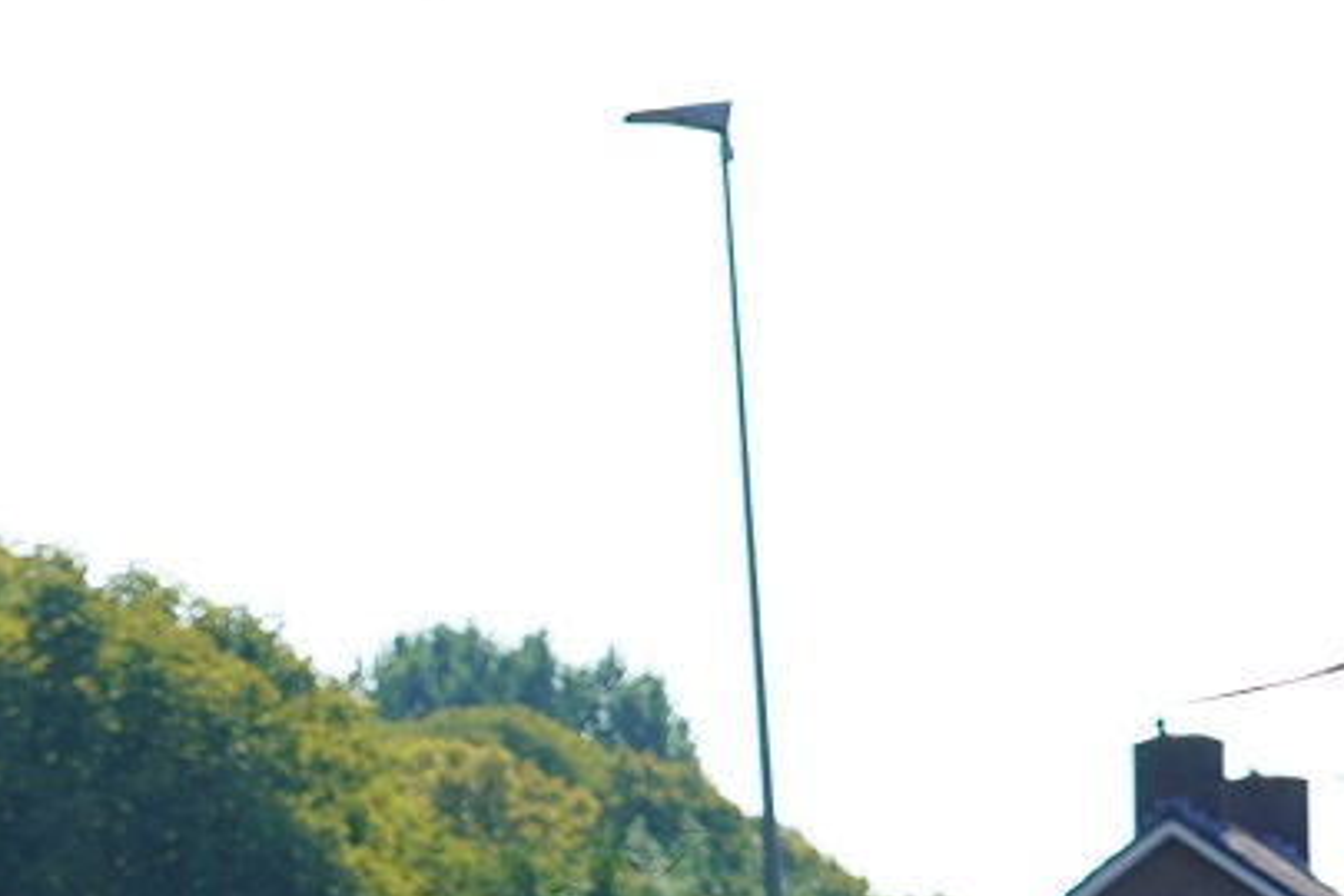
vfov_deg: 5.7
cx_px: -670
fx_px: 8847
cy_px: 1646
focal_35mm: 237
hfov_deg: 8.5
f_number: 5
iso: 100
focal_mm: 50
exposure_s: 1/400
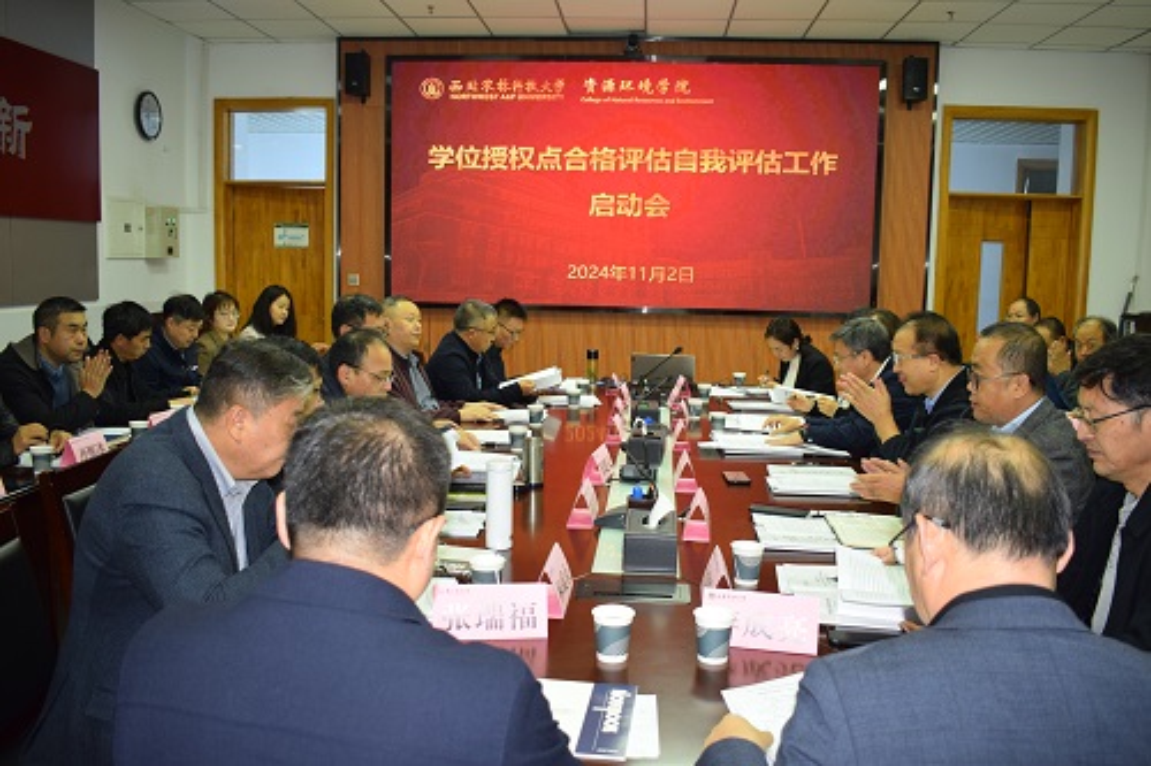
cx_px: 576
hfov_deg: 59.5
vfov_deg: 41.7
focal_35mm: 32
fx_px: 1007
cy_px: 383
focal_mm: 21
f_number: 4.5
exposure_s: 1/80
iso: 800
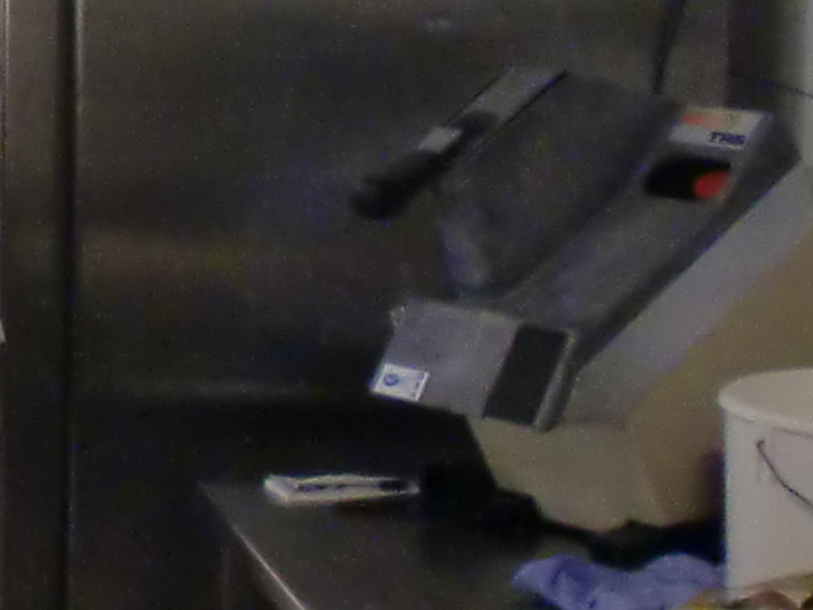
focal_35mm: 143
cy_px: -77
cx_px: -762
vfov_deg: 10.2
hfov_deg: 12.3
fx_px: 3358
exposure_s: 1/60
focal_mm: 4.65
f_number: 2.6
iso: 250
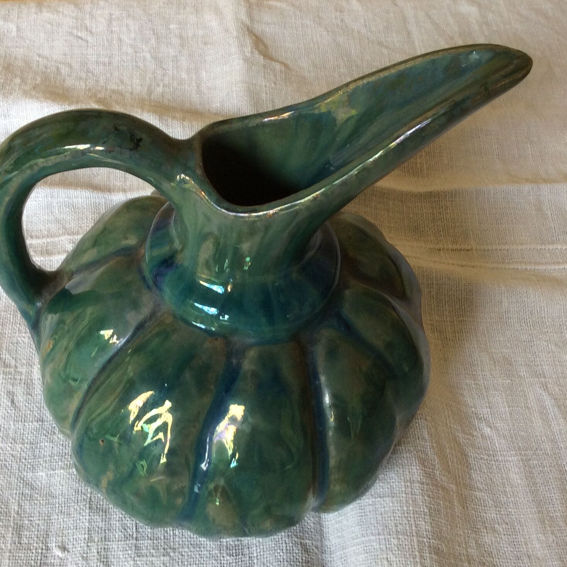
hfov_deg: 33.9
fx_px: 927
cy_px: 287
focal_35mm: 50
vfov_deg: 34.0
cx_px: 235
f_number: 2.4
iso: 40
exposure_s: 1/33
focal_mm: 3.3
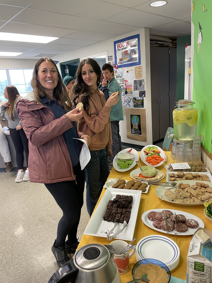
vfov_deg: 67.3
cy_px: 142
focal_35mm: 26
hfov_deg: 53.1
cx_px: 106
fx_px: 212
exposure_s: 1/60
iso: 125
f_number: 1.6
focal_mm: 4.2
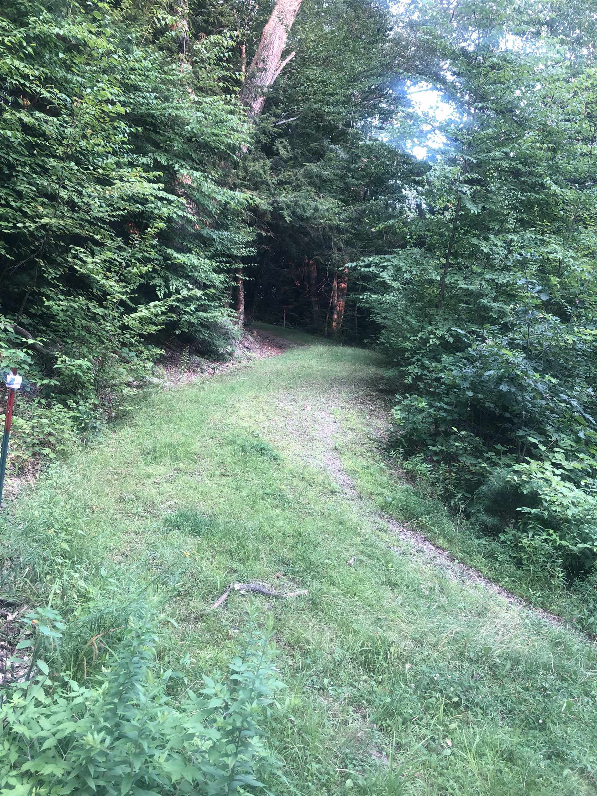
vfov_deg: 63.4
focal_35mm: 28
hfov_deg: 49.7
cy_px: 398
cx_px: 298
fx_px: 644
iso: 50
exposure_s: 1/120
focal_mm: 3.99
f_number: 1.8
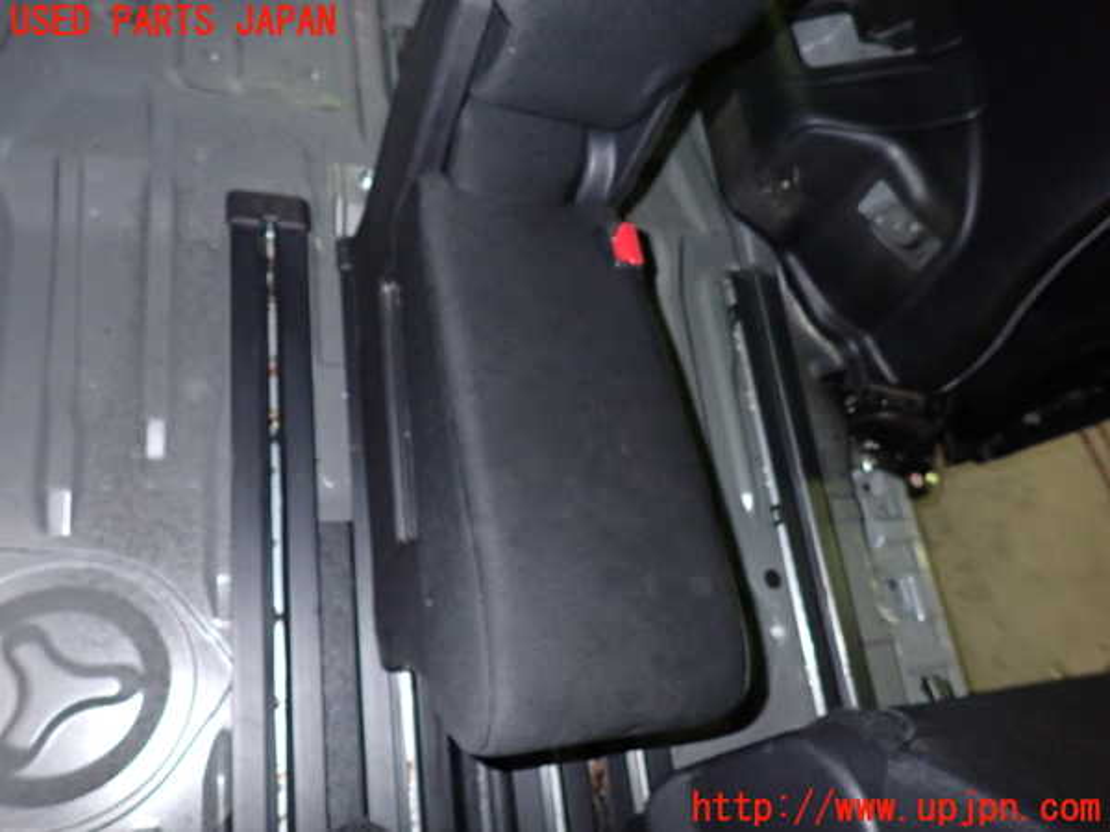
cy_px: 416
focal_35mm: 25
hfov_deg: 69.4
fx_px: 802
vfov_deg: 54.9
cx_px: 555
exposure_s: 1/30
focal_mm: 4.5
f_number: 5.6
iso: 800
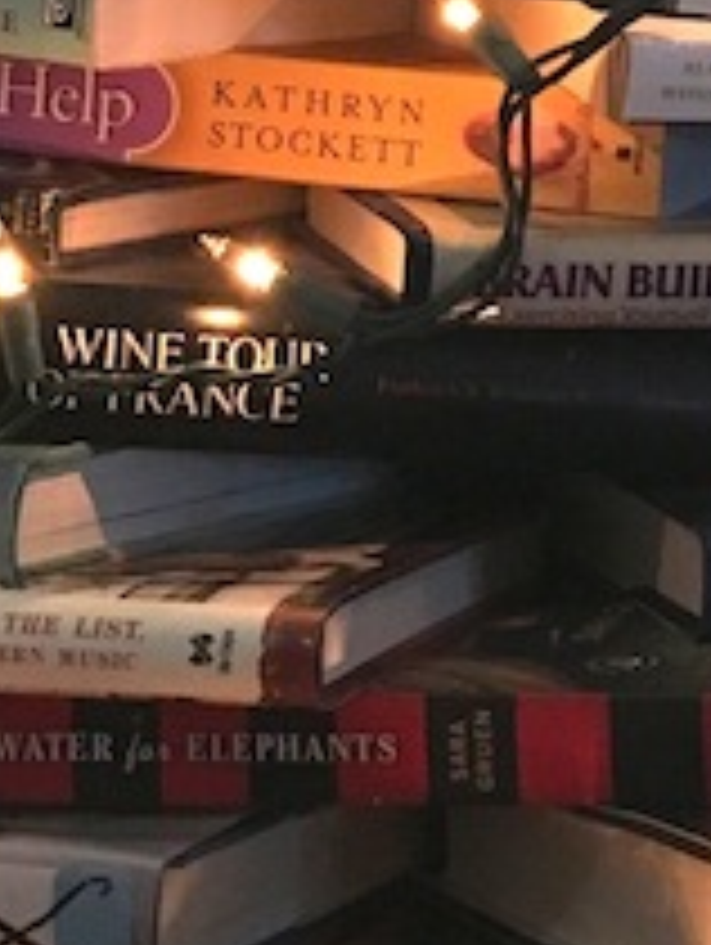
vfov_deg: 13.9
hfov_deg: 10.6
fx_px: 3799
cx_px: 752
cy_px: -68
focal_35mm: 139
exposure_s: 1/30
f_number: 2.2
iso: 125
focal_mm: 4.15
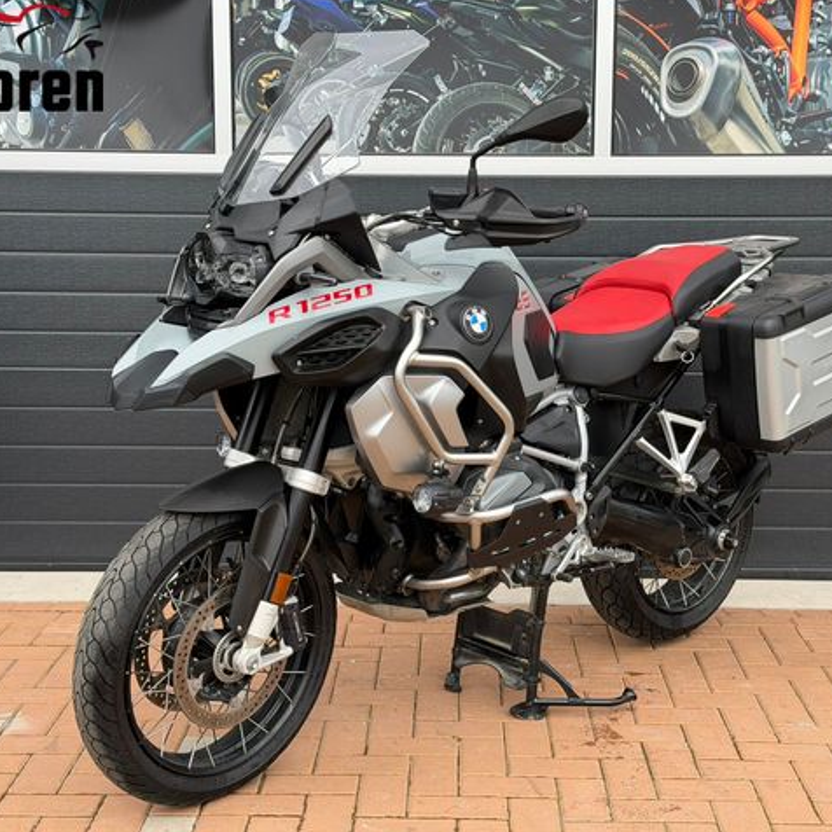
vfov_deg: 30.0
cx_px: 439
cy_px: 414
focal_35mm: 57
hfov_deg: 30.0
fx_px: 1550
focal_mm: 6.76
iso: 64
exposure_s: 1/699
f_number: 1.78
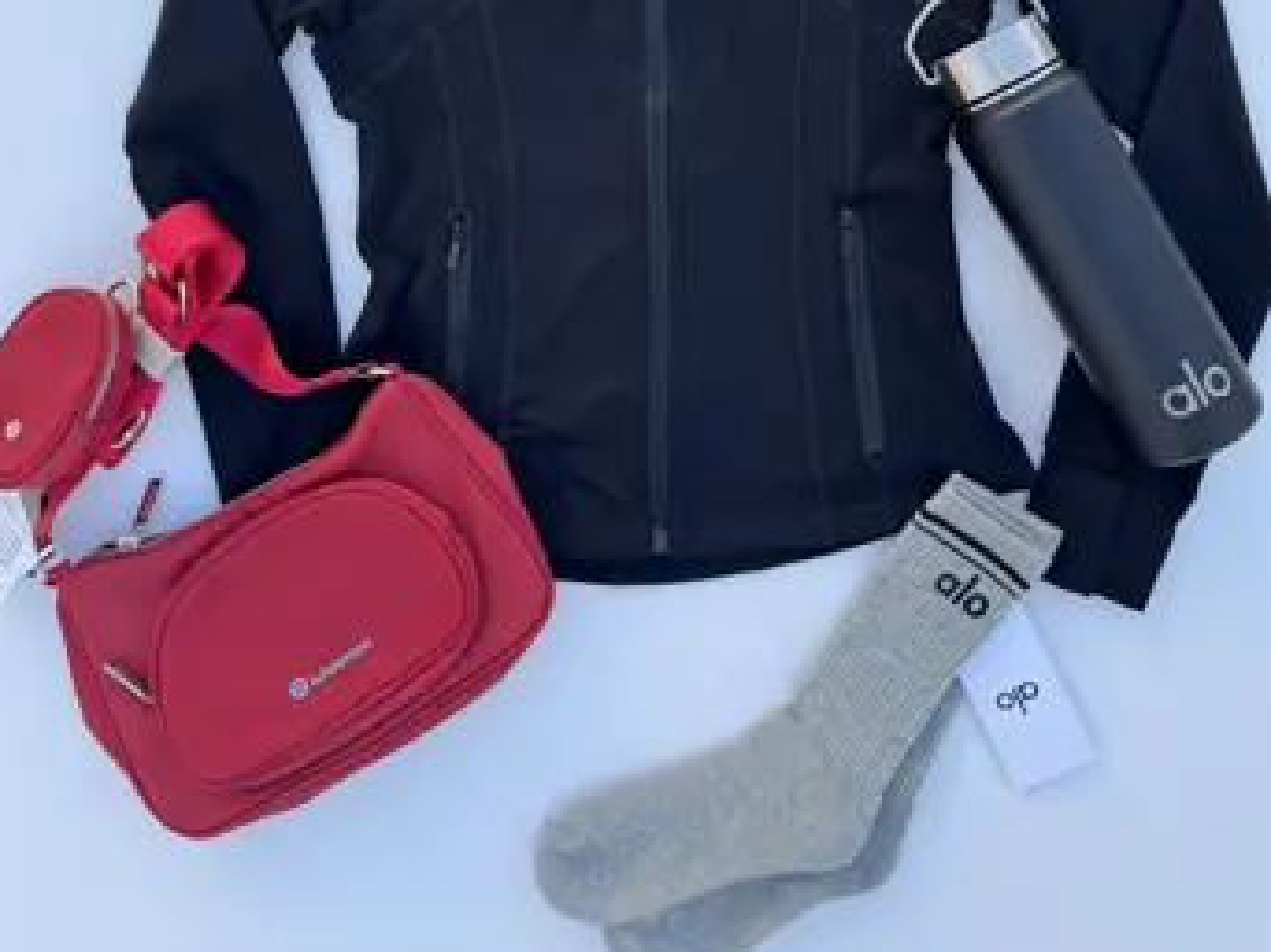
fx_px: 1285
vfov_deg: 37.9
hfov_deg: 52.6
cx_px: 628
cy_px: 93
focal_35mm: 35
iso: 80
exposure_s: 1/639
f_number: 1.78
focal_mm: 6.76
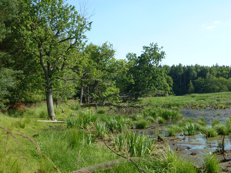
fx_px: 300
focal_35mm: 45
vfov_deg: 32.2
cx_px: 116
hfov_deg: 42.1
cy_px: 86
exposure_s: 1/400
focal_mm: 8
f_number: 4
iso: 100
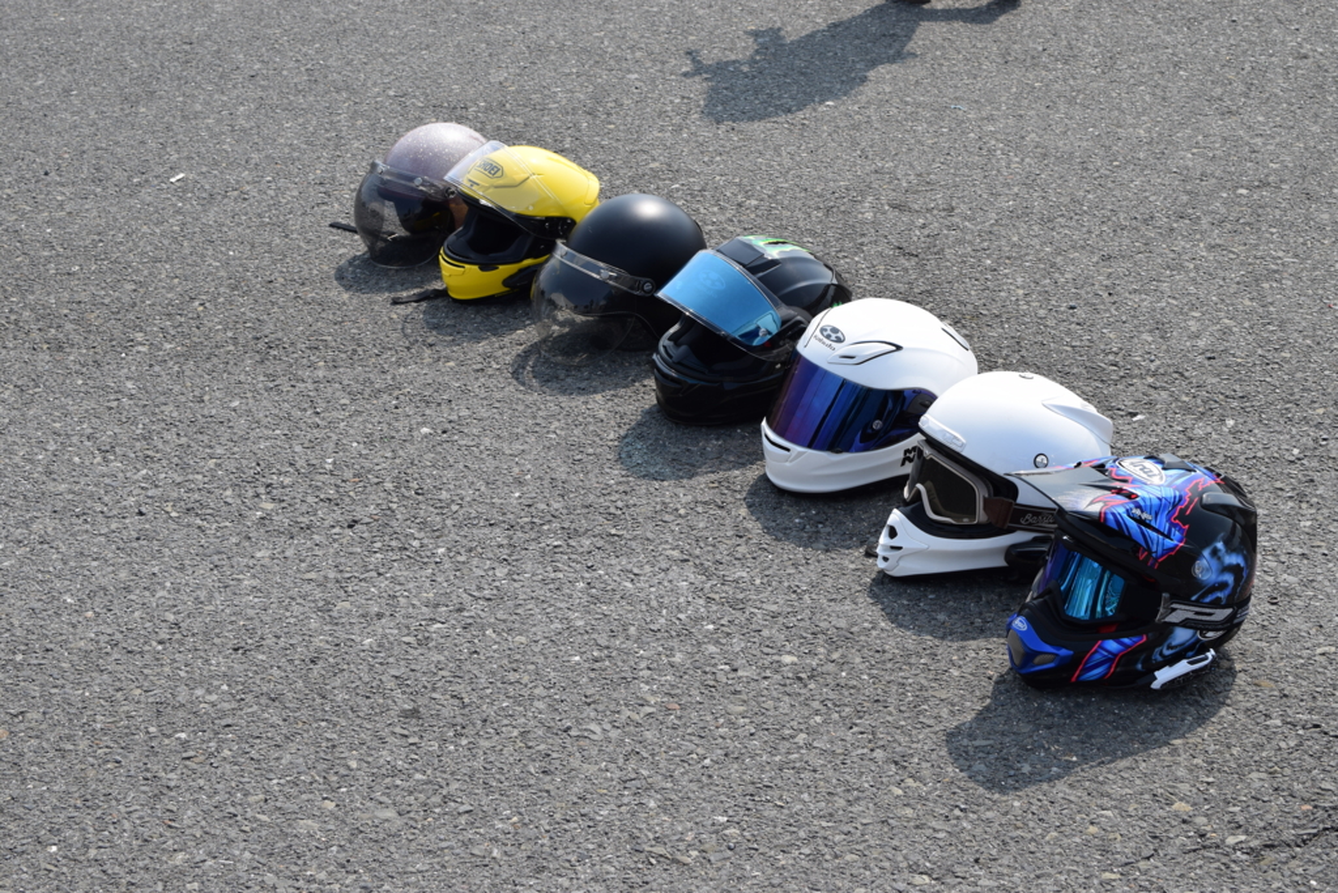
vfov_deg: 25.8
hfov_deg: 37.8
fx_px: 1951
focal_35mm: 52
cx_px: 669
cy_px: 446
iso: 100
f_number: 8
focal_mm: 35
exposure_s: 1/250
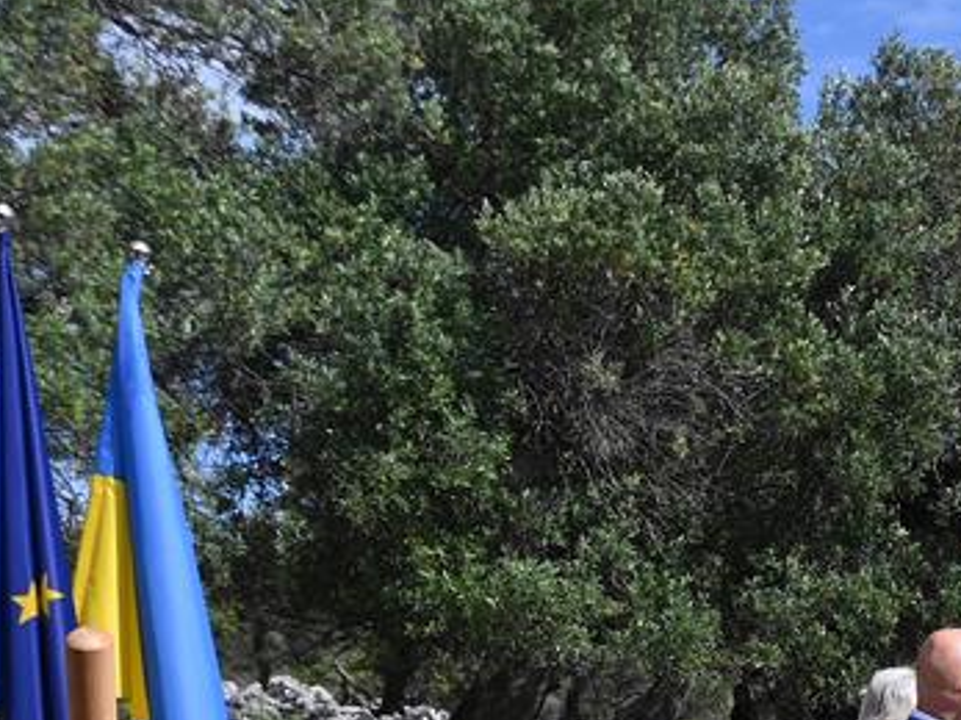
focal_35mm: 71
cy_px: 778
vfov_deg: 19.9
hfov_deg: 21.7
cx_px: 1532
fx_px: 1970
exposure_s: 1/1000
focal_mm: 16
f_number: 5
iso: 100
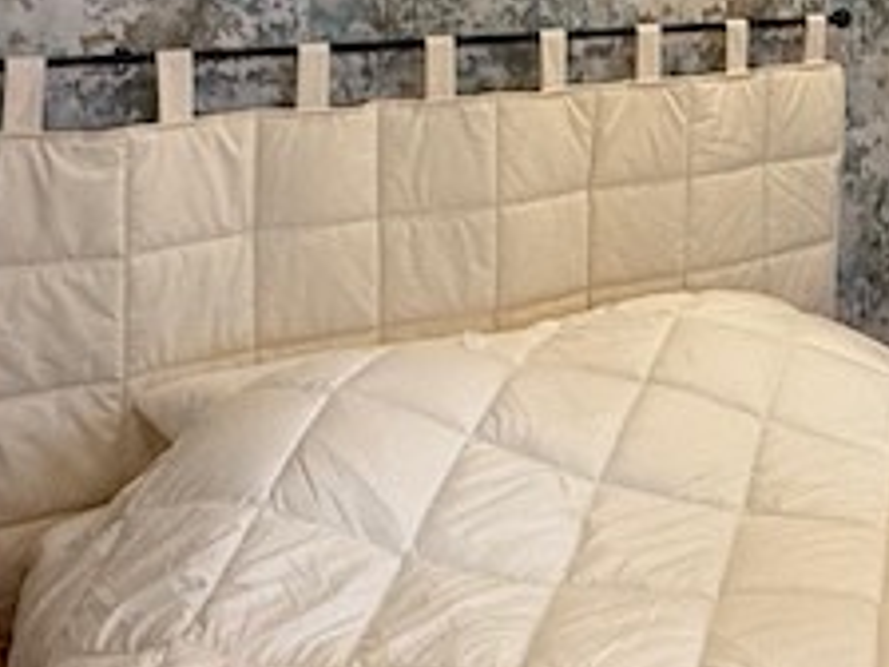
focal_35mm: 50
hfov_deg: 34.4
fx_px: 1284
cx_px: 909
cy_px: 79
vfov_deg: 28.1
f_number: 2.2
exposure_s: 1/50
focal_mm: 2.22
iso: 320
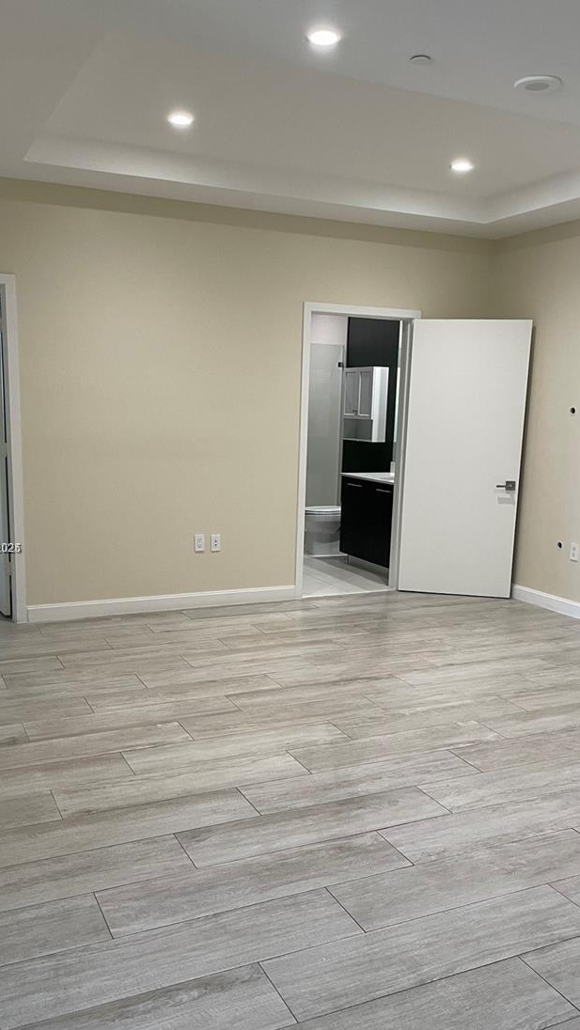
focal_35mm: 31
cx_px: 272
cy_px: 549
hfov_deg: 37.8
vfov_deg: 62.6
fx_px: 847
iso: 80
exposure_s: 1/60
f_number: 1.6
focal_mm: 4.2
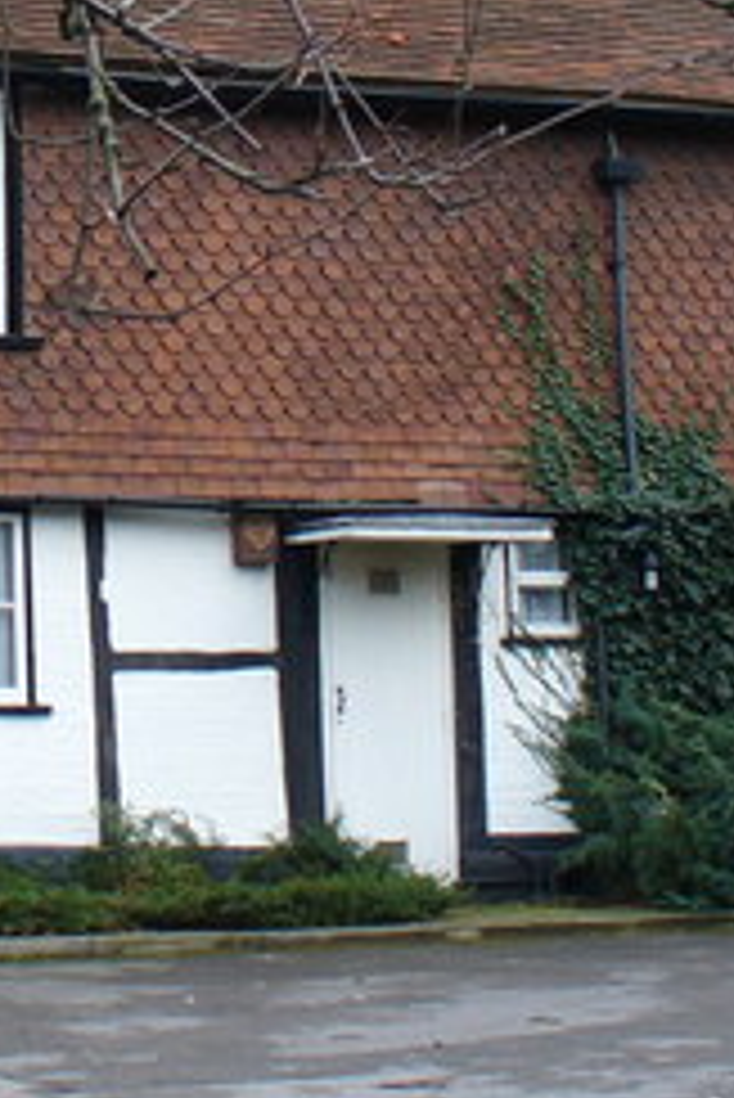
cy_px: 207
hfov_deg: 13.3
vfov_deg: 20.0
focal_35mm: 101
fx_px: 3084
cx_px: -95
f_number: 2.8
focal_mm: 6.1
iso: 80
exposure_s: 1/50
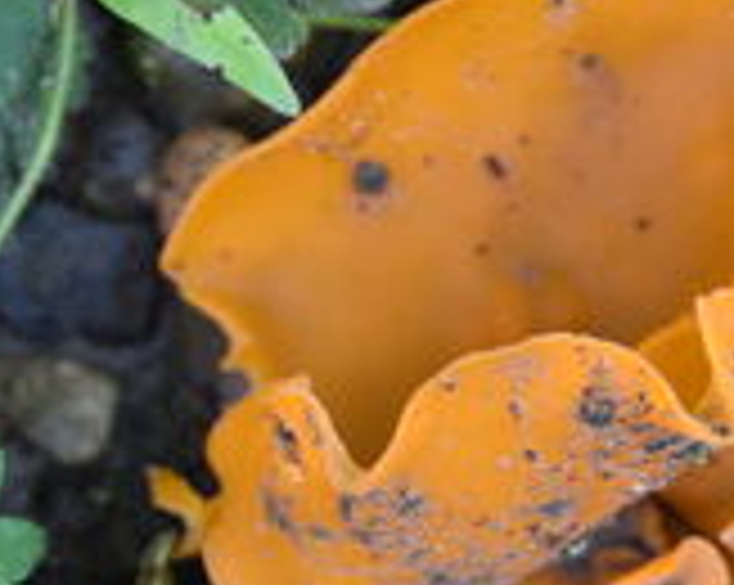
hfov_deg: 3.9
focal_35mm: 502
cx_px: 457
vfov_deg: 3.1
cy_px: 400
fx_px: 10892
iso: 720
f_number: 6
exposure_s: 1/60
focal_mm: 130
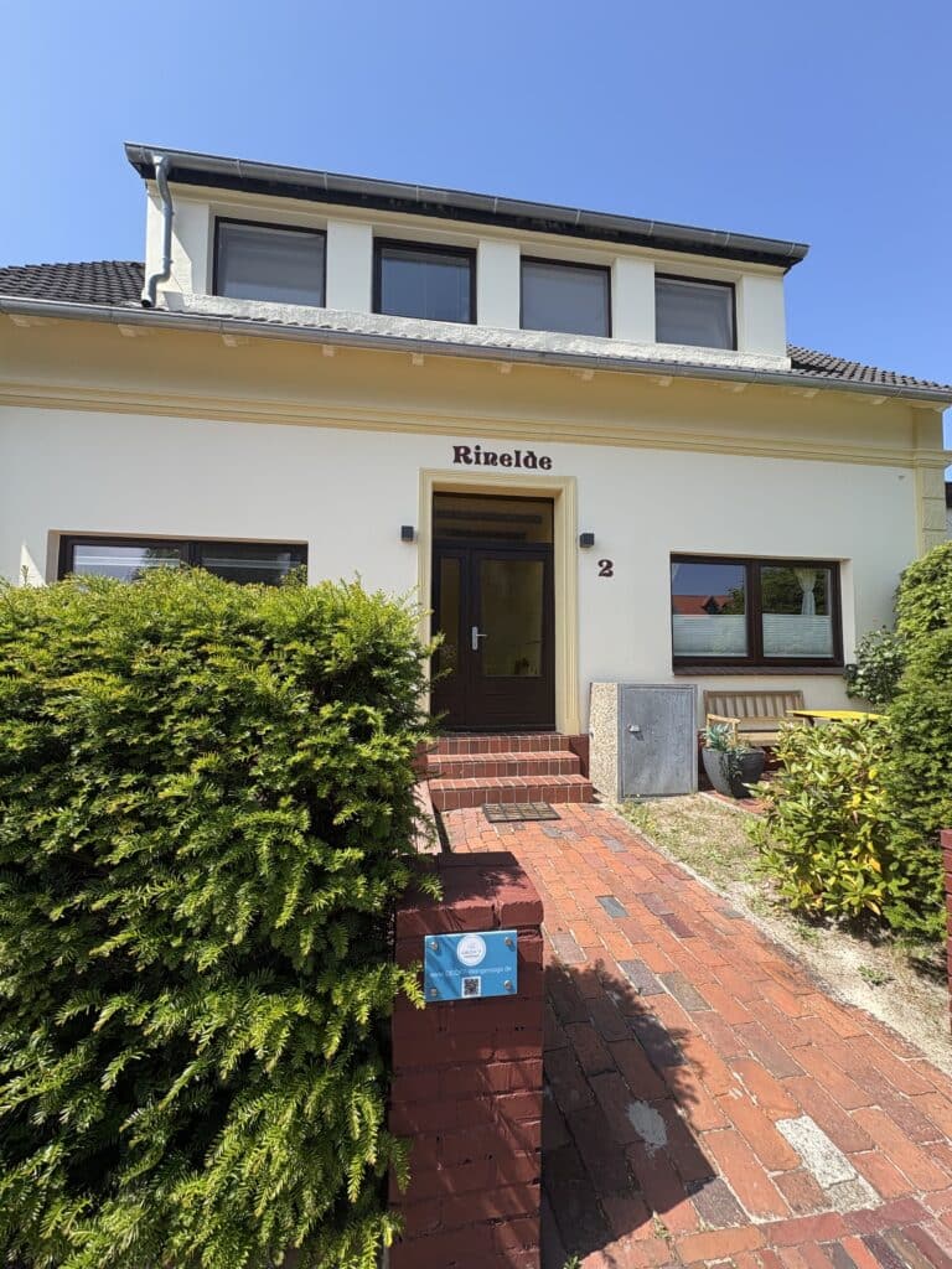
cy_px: 634
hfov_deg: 85.7
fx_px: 513
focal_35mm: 14
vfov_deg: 102.1
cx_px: 476
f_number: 2.2
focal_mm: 2.22
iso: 40
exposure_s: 1/849
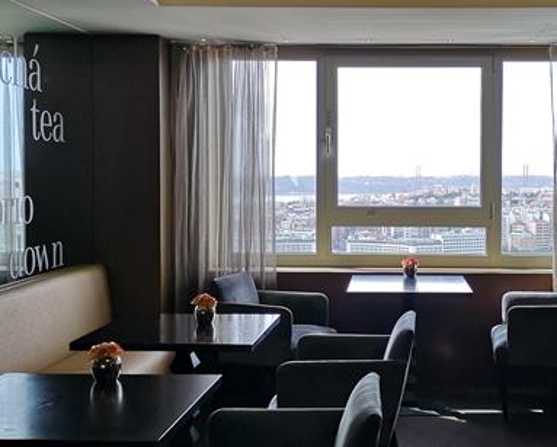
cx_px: 397
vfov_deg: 27.6
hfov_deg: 33.6
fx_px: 907
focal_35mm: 55
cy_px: 211
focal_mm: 3.95
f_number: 1.8
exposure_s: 1/179
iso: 50
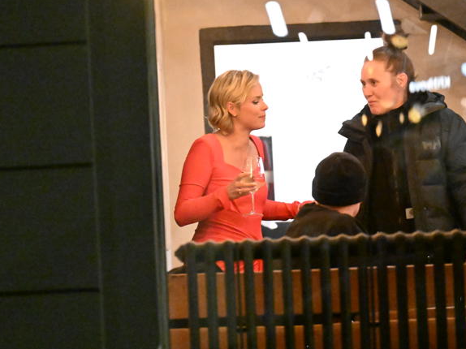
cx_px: 215
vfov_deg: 4.3
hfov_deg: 5.7
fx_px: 4669
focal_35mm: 347
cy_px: 171
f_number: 2.8
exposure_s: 1/250
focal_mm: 200
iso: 25600
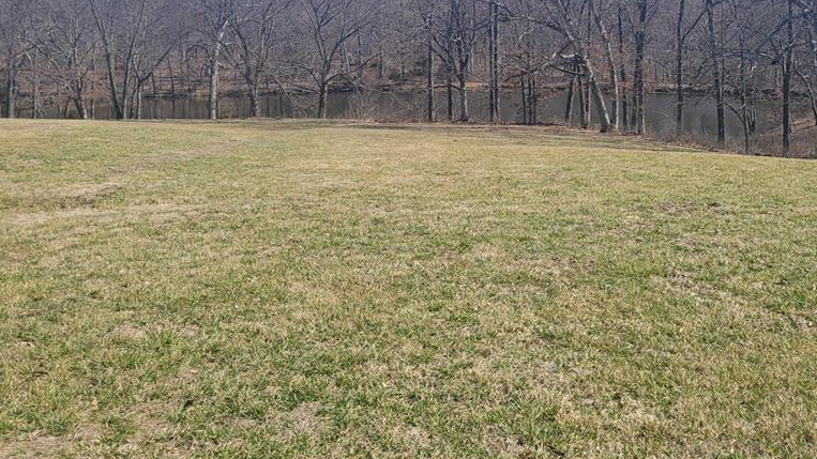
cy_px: 92
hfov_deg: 52.5
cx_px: 484
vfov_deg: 30.4
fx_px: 823
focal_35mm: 38
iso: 40
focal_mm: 5.4
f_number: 1.8
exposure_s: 1/2157
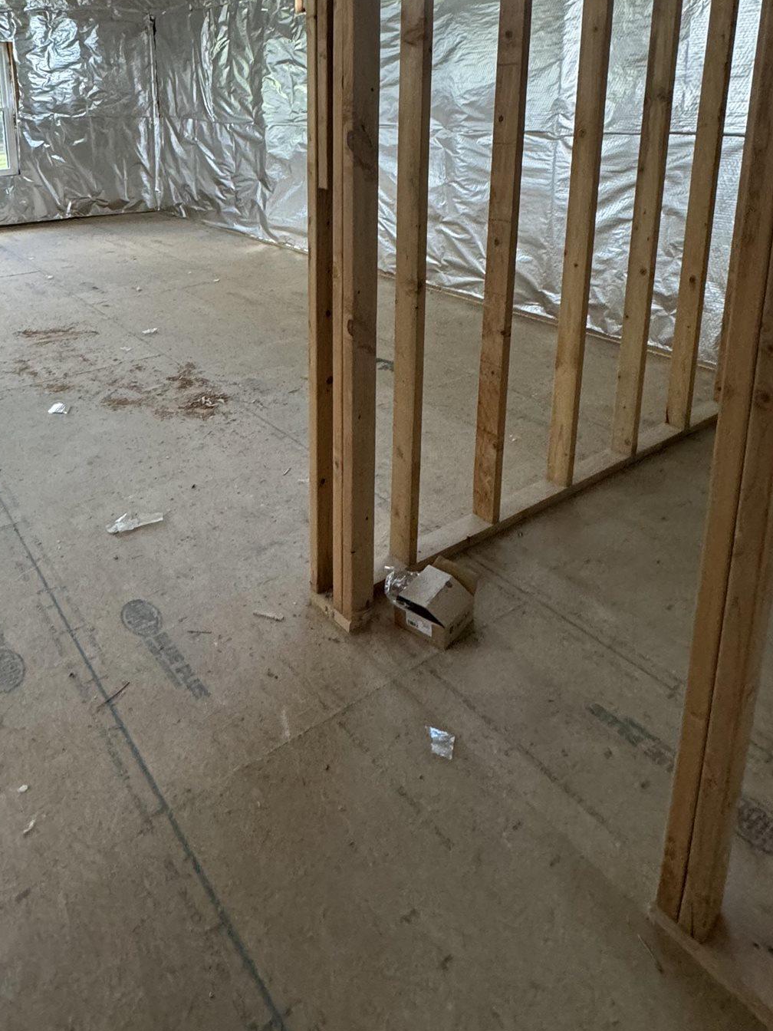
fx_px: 715
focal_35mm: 24
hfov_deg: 54.7
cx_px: 215
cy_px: 249
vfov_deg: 66.8
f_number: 2.2
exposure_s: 1/120
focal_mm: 2.22
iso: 320
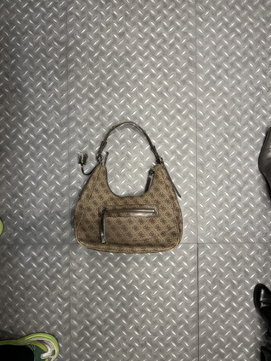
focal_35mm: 26
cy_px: 180
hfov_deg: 53.1
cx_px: 136
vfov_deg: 67.3
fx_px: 271
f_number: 1.6
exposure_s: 1/100
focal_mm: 5.1
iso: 64
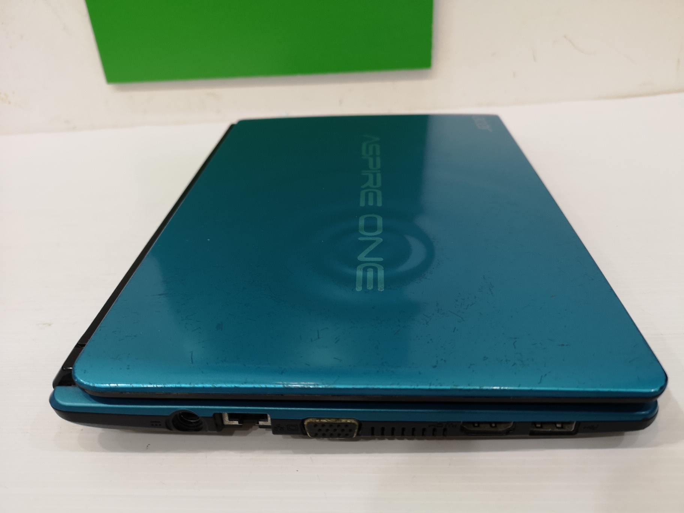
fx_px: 534
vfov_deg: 51.4
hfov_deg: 65.3
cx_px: 342
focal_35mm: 27
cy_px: 256
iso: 125
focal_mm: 3.95
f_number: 1.8
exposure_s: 1/50
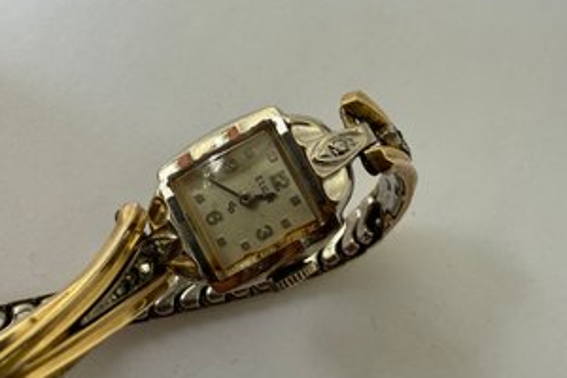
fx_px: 535
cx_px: 283
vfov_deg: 38.9
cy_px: 177
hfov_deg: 55.8
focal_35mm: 34
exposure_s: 1/99
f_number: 2.2
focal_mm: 2.22
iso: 40
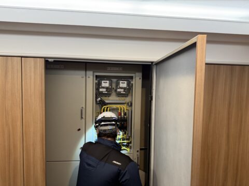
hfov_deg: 71.6
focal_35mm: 24
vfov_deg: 56.8
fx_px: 173
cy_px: 93
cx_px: 124
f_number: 1.78
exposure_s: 1/80
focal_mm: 6.76
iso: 200
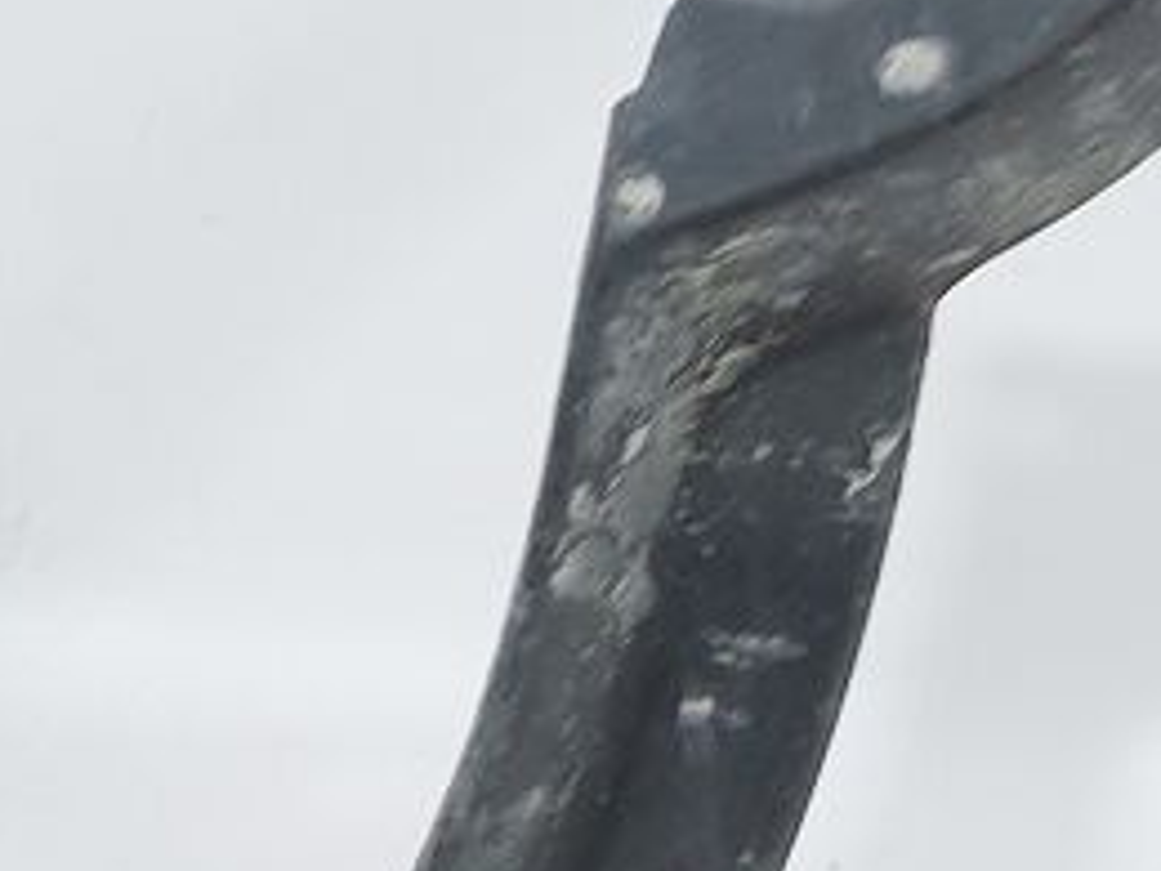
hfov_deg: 14.8
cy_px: -679
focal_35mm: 128
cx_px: -310
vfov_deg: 10.9
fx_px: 4293
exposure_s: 1/50
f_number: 1.8
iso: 64
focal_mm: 5.23
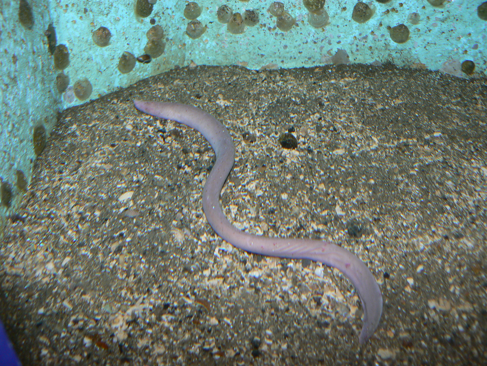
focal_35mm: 36
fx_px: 506
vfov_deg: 39.7
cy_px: 183
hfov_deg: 51.4
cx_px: 244
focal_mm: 6
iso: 80
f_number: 2.8
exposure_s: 1/30
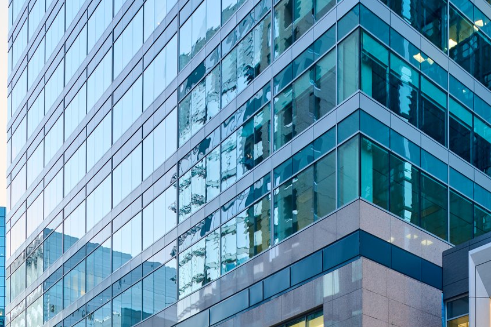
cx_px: 522
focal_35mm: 46
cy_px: 339
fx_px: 627
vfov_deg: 27.3
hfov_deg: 36.9
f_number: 8
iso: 64
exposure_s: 2
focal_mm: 19
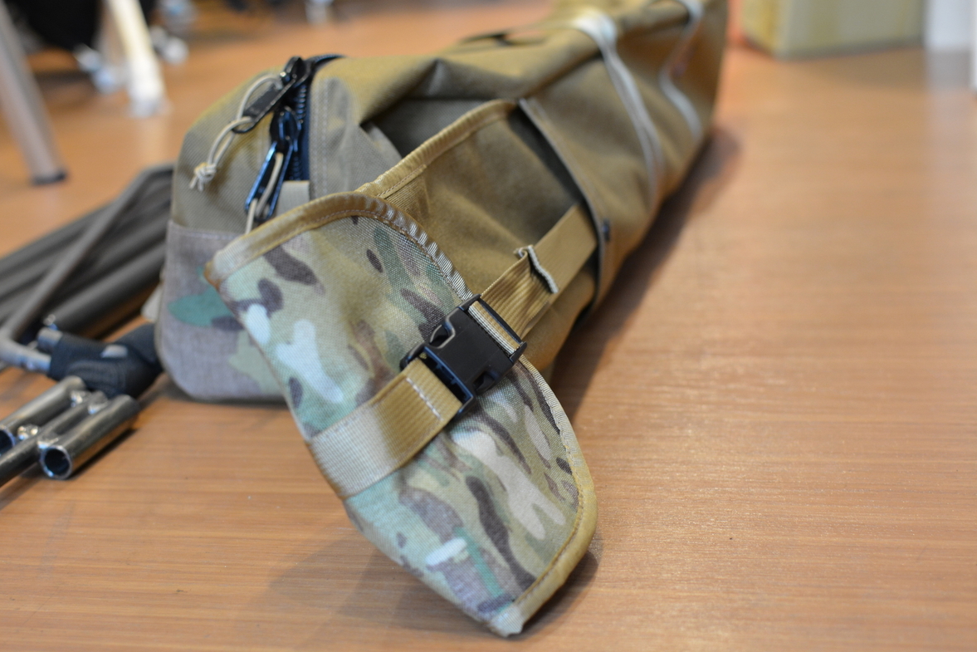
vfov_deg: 25.3
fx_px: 1452
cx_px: 481
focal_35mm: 54
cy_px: 331
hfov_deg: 37.2
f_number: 2.8
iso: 800
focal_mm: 35
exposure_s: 1/30
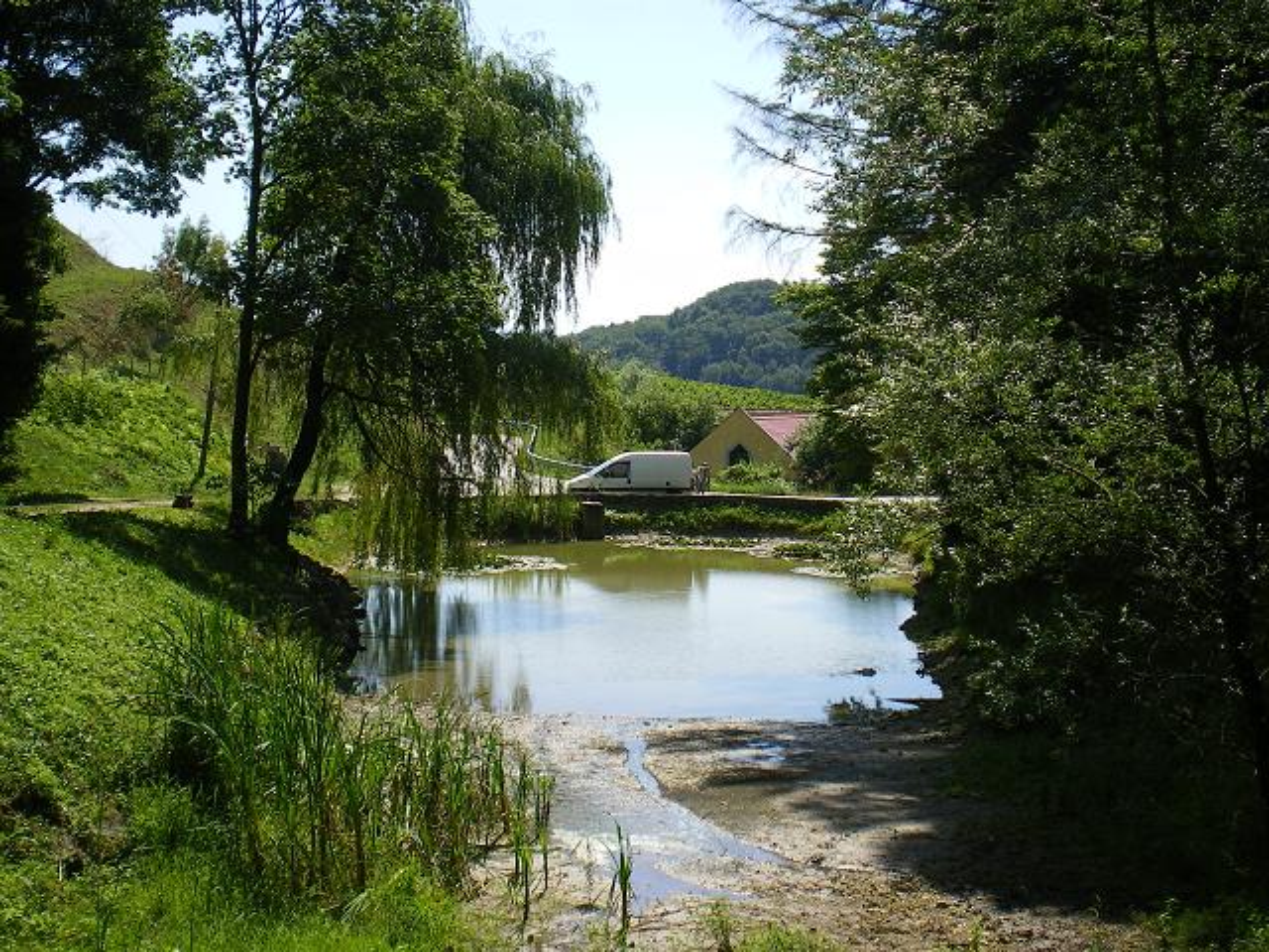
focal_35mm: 56
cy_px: 476
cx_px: 634
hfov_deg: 34.3
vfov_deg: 26.1
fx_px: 2053
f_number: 5.6
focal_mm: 9.3
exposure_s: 1/200
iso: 64
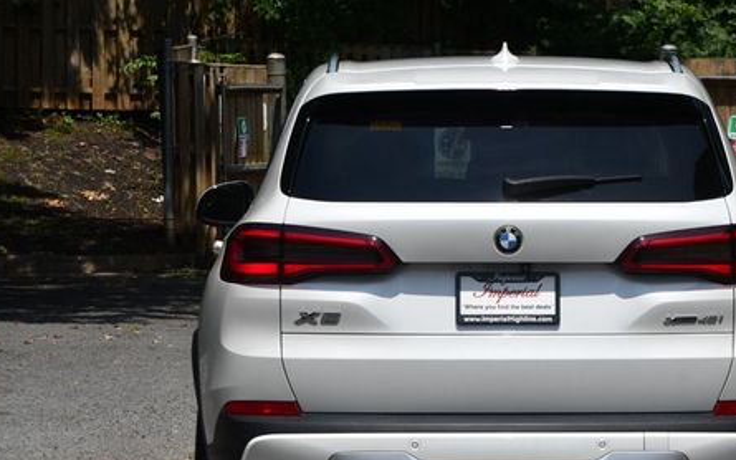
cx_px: 509
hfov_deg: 10.6
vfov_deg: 6.6
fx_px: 3971
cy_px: 273
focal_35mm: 198
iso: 100
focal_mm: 90
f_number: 9
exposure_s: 1/320
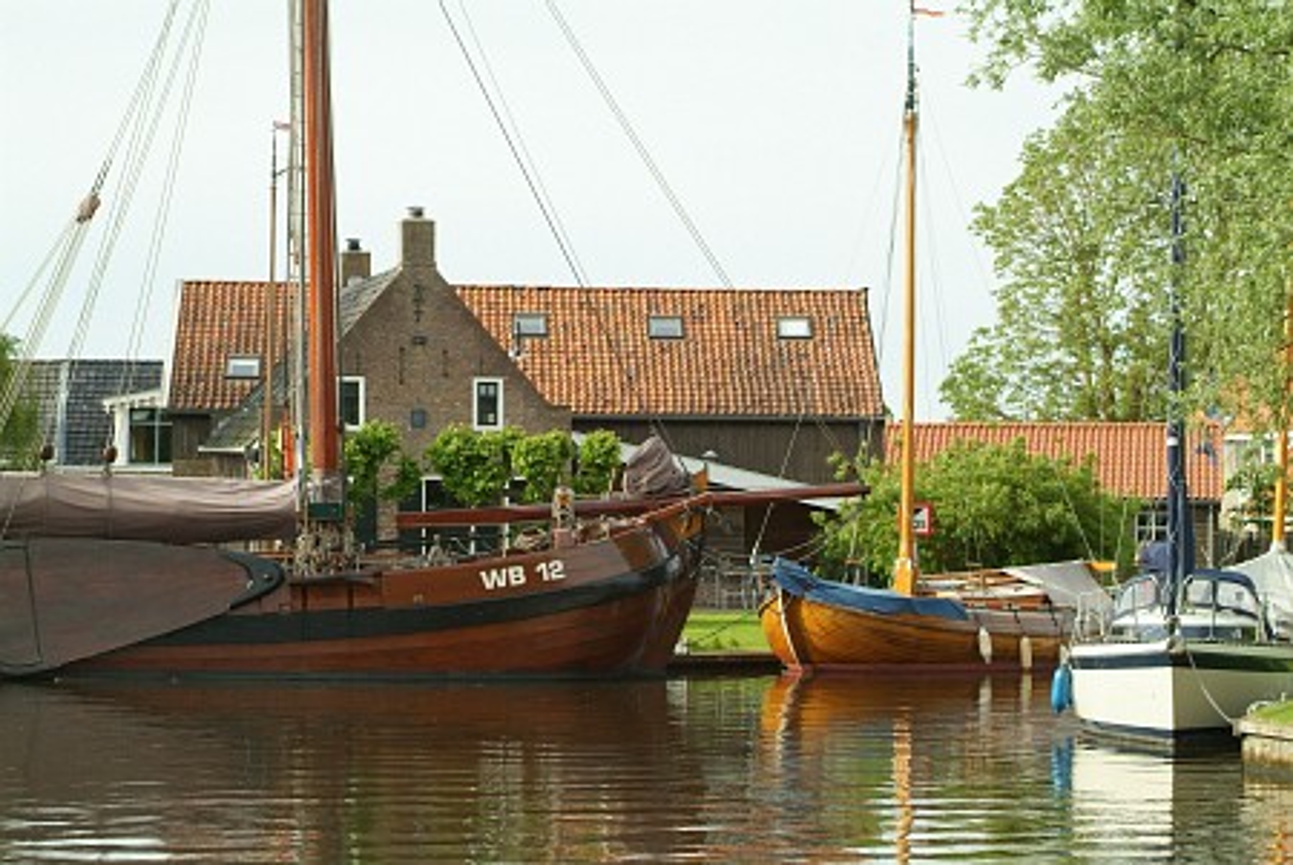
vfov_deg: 11.7
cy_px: 432
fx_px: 4206
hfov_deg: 17.5
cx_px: 646
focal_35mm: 117
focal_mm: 78
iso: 400
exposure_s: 1/180
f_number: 9.5
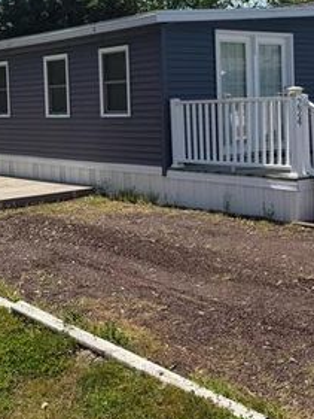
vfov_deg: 33.3
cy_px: 126
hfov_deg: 25.4
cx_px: 234
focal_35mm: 57
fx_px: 689
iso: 80
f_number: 1.78
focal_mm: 6.76
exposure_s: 1/4673
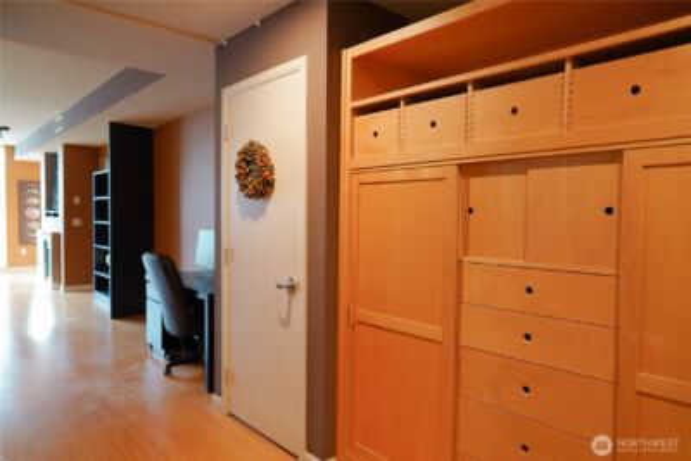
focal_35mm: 24
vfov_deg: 53.2
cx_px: 346
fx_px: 461
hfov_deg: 73.7
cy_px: 230
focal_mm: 24
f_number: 2.5
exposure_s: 1/160
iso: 1600
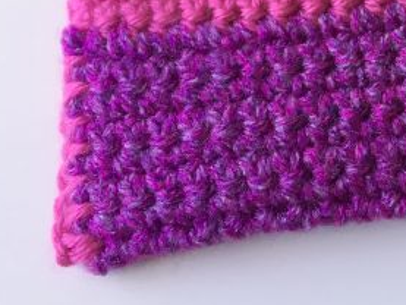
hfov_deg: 19.8
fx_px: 1044
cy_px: -110
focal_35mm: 89
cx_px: 558
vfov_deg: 15.7
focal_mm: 4.15
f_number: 2.2
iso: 40
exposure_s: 1/40
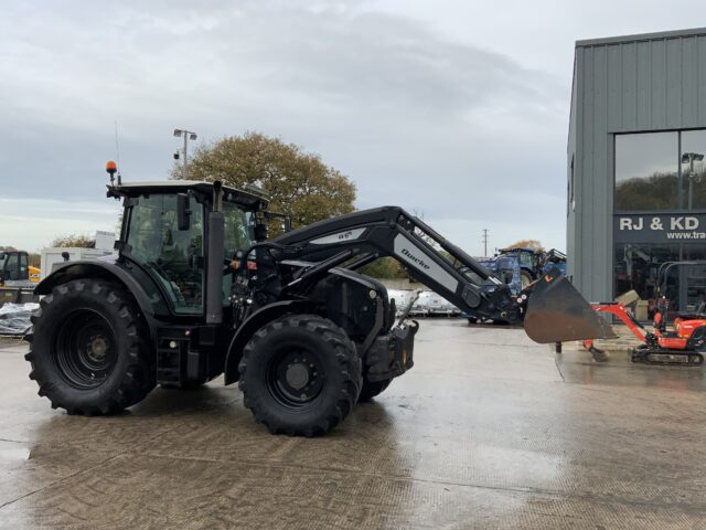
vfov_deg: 48.2
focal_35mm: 29
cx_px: 353
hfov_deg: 61.7
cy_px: 265
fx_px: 591
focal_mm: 3
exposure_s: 1/883
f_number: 1.8
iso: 16
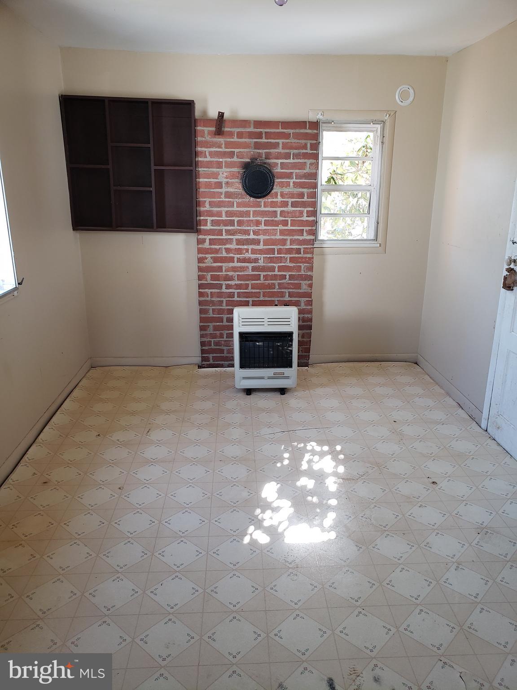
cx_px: 258
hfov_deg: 53.1
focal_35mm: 26
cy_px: 345
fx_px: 518
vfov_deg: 67.3
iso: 160
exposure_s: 1/60
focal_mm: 4.3
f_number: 2.4
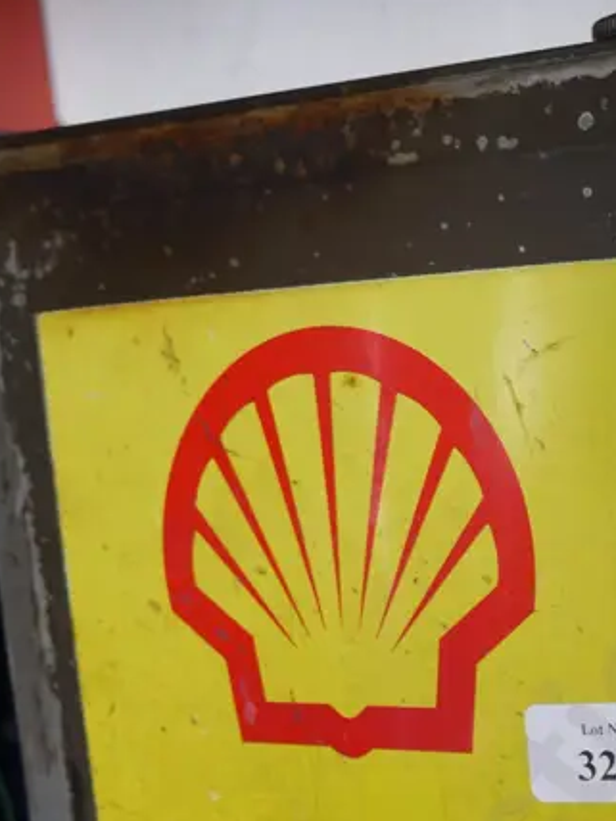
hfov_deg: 16.1
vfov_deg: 20.5
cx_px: 475
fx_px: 2159
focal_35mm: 91
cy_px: 902
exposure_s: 1/60
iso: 400
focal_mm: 19
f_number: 4.1
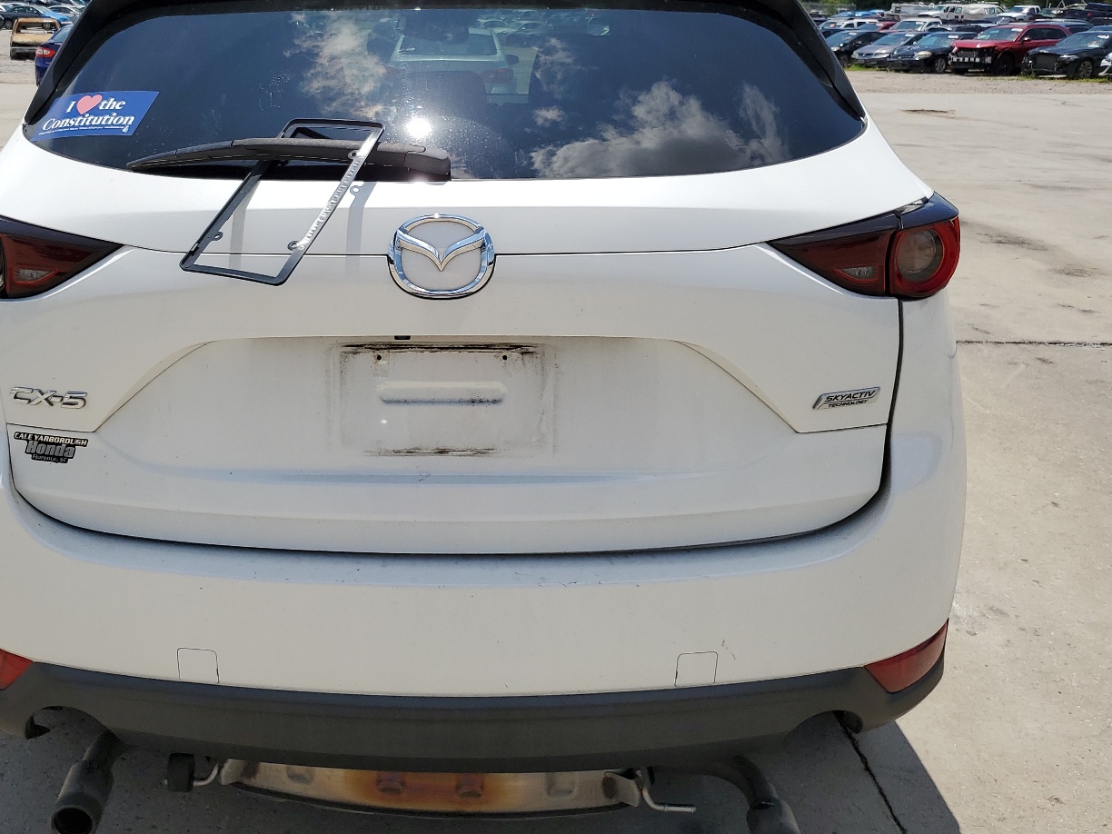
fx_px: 1092
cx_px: 419
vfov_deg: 41.4
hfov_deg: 53.4
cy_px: 297
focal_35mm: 34
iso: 50
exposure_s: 1/10000
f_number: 1.5
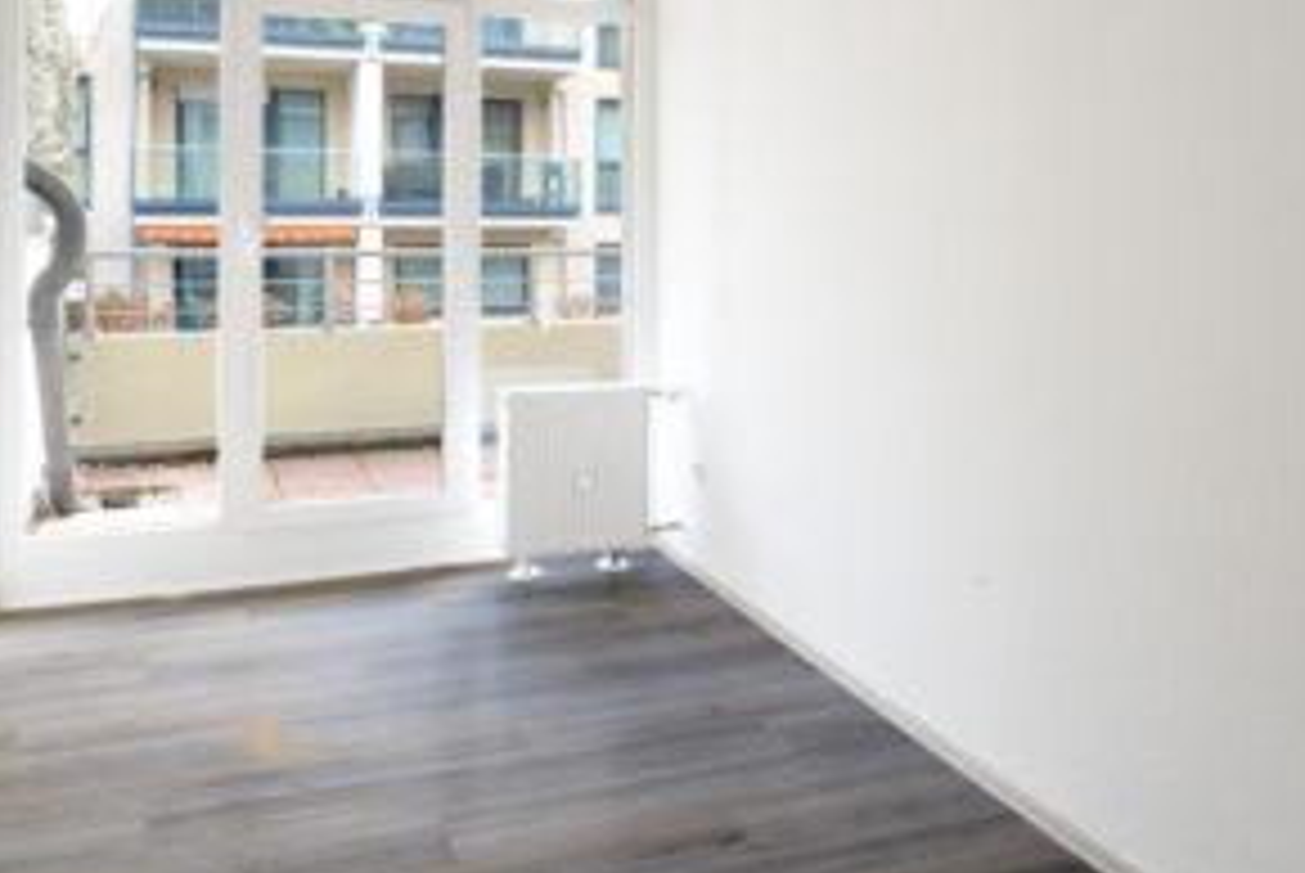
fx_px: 1161
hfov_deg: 58.7
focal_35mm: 32
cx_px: 657
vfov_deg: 40.1
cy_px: 225
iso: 250
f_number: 9
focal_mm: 19
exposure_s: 1/40
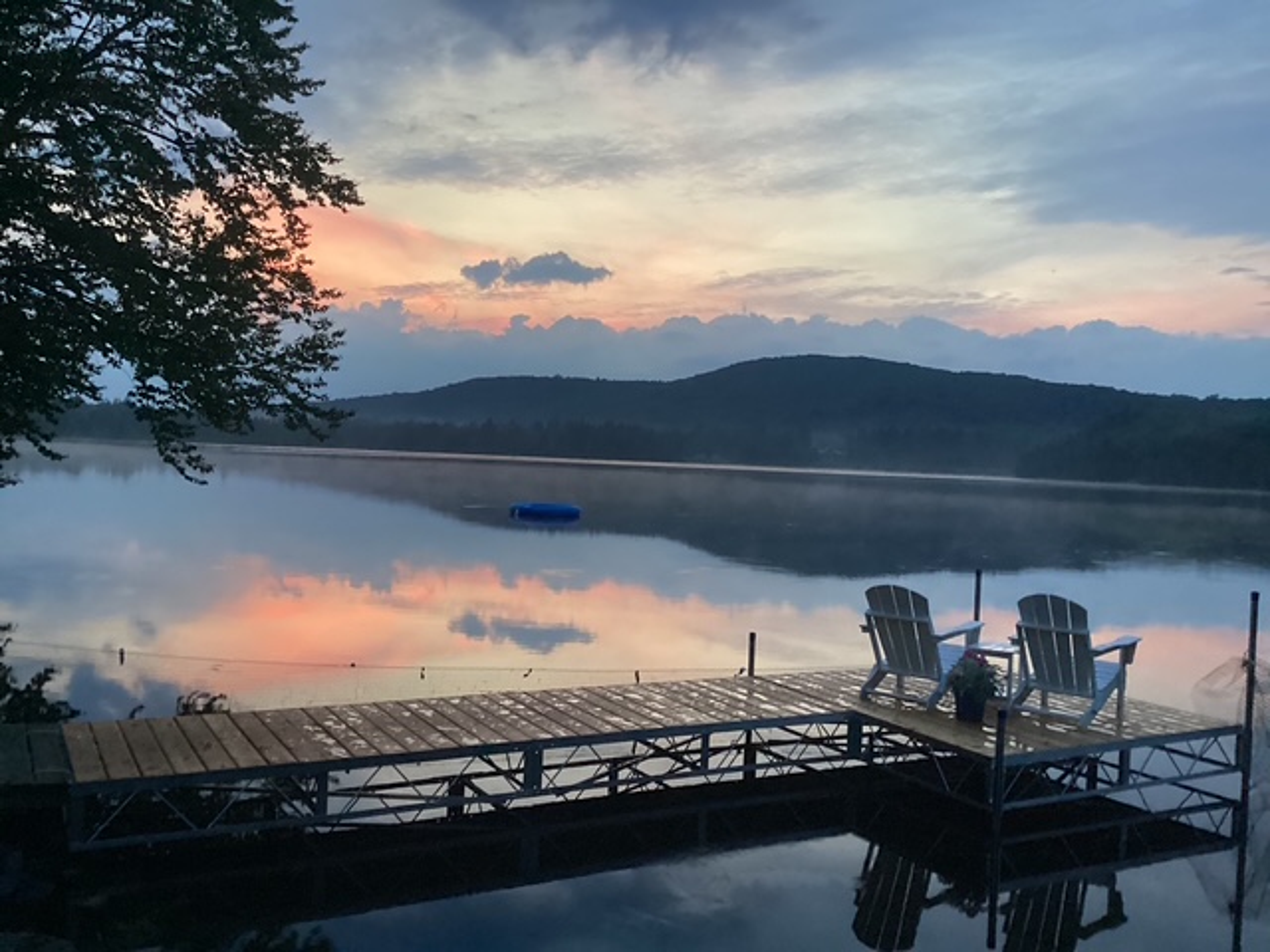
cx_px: 635
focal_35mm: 31
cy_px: 476
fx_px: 1137
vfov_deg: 45.4
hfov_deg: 58.4
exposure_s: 1/60
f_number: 2.4
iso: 320
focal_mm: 3.3
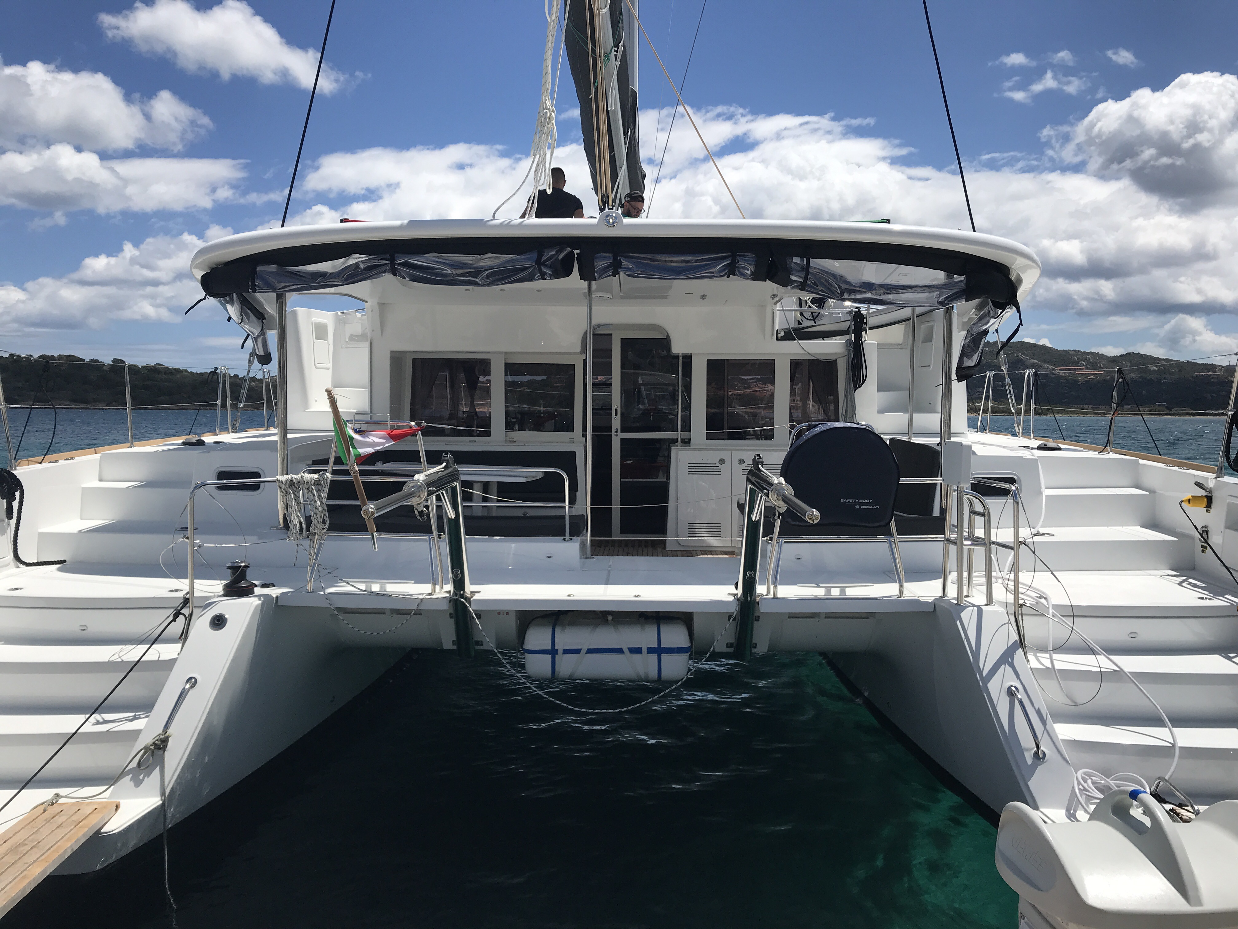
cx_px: 619
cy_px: 464
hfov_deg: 63.4
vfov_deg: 49.7
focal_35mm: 28
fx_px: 1001
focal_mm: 3.99
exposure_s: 1/4566
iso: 20
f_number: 1.8
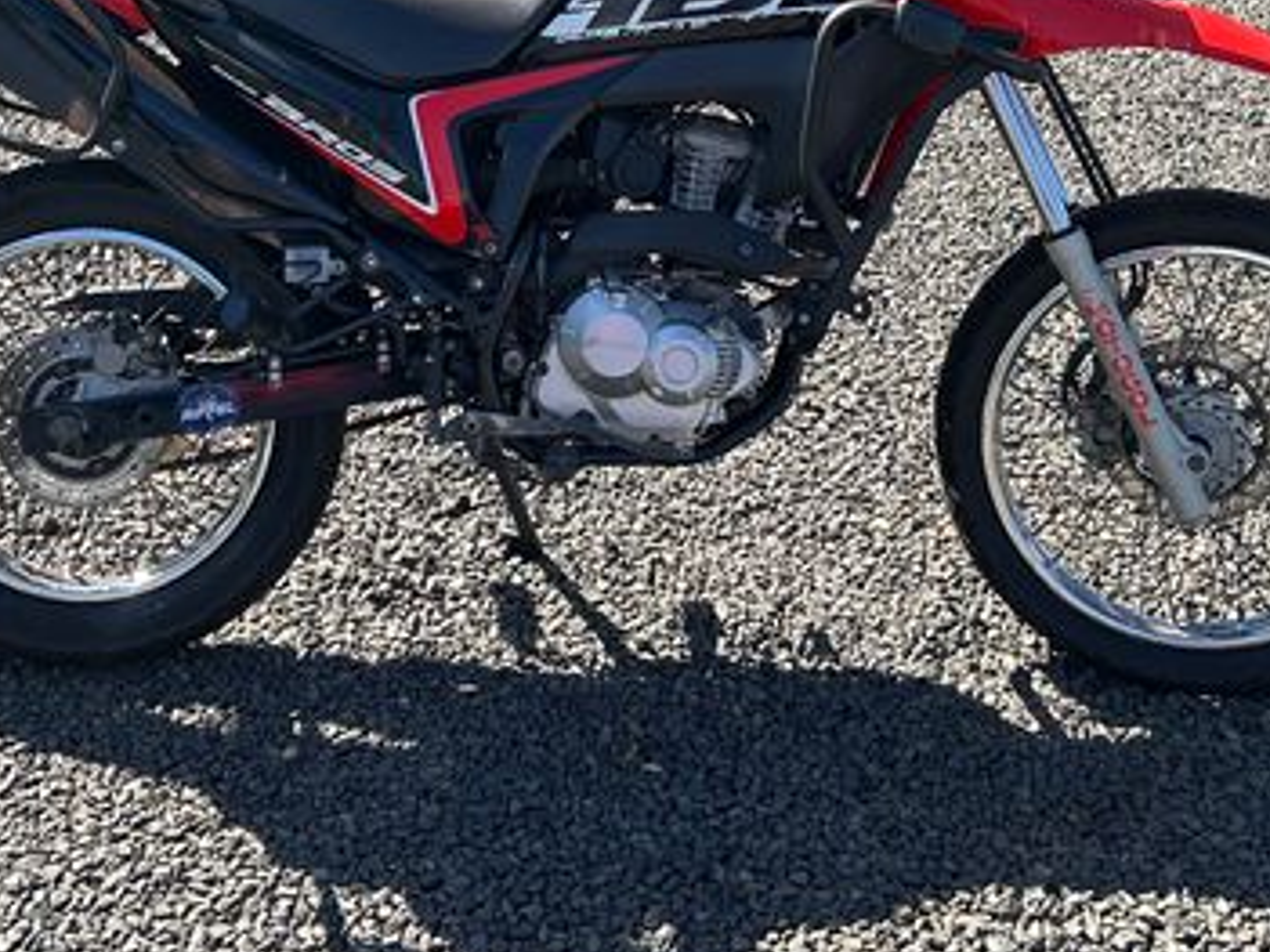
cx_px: 622
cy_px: 72
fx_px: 2201
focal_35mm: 60
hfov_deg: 32.2
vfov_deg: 23.7
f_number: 1.5
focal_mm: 5.7
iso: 50
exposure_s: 1/1009
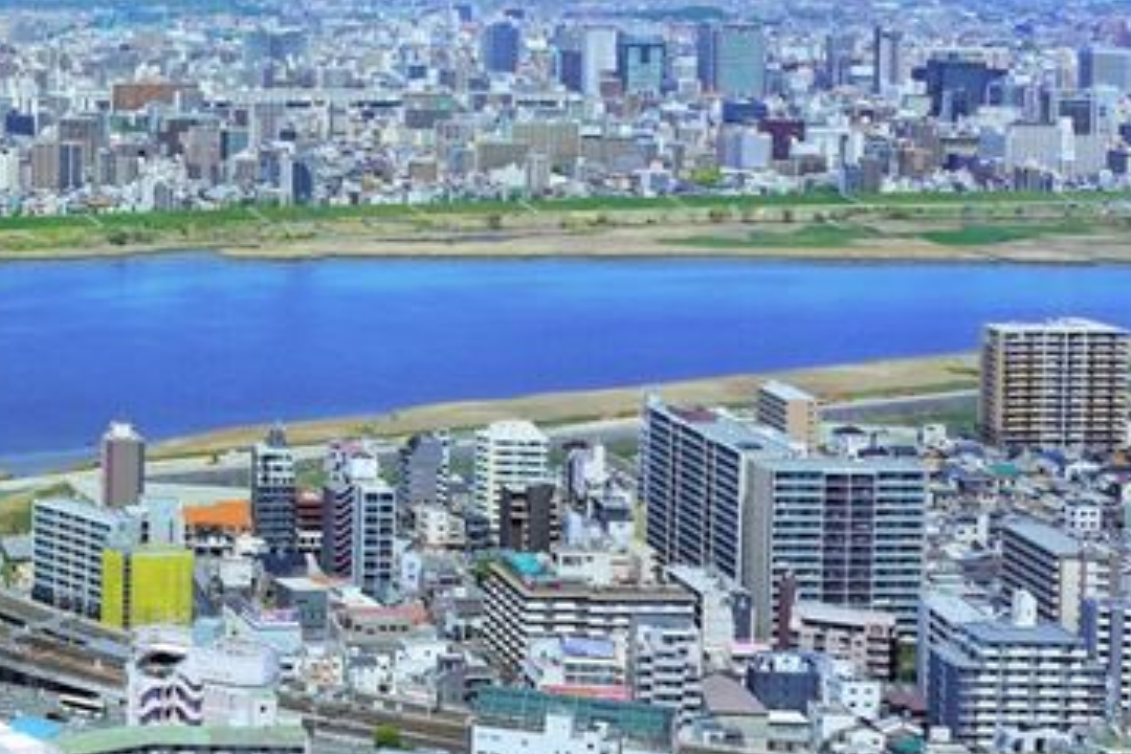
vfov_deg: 16.8
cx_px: -167
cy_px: 47
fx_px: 2513
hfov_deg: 23.5
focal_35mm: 80
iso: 100
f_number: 10
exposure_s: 1/320
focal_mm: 24
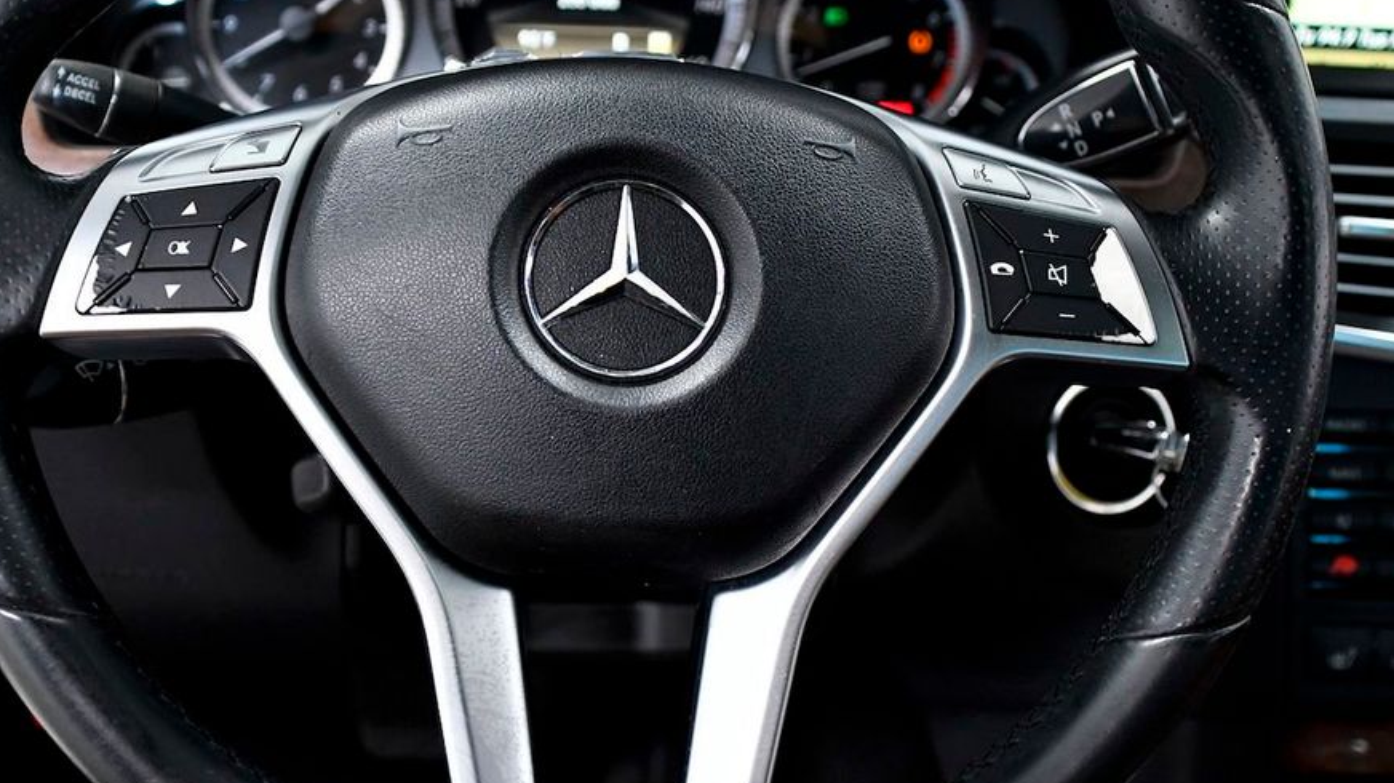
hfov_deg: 42.8
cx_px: 609
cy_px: 458
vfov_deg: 24.9
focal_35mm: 48
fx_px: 1774
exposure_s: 1/320
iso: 2500
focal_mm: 26
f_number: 3.5
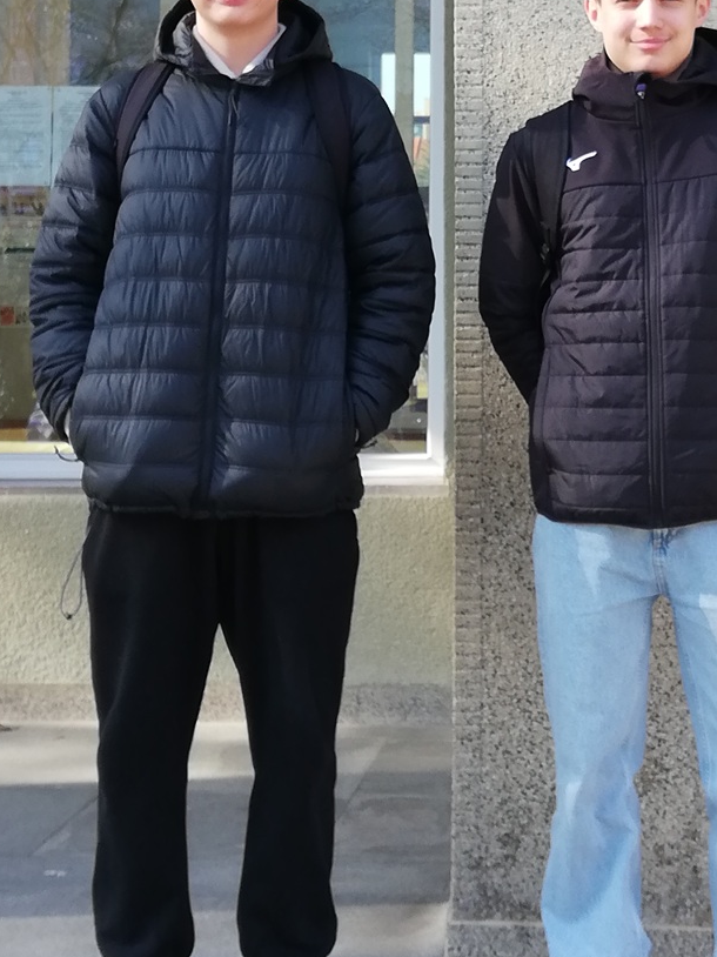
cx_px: 518
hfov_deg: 20.0
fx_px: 2017
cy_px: 216
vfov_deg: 26.3
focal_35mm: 73
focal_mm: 3.81
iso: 50
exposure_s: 1/147
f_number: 2.2
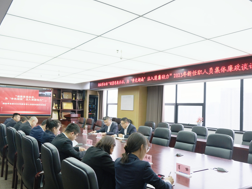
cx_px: 115
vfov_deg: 46.8
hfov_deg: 59.9
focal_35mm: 30
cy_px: 96
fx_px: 218
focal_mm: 18
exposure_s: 1/105
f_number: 3.2
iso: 320
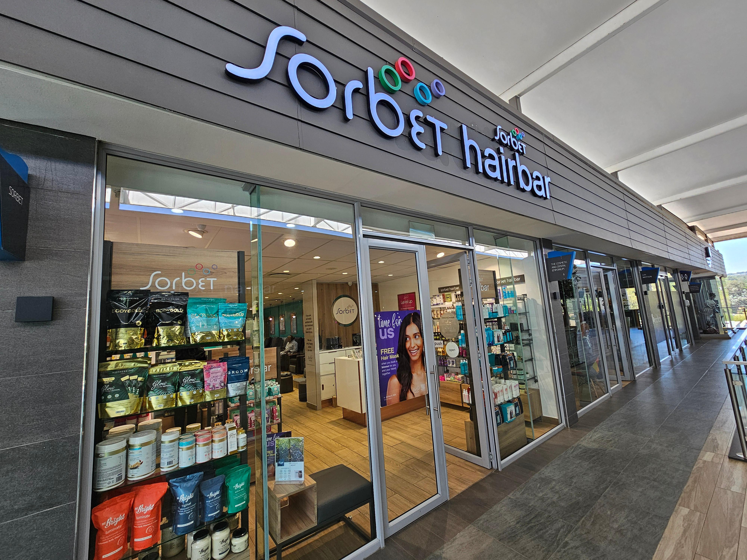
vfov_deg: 89.9
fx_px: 281
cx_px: 374
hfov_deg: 106.2
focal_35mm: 13
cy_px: 280
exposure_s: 1/100
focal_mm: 2.2
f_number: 2.2
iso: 50
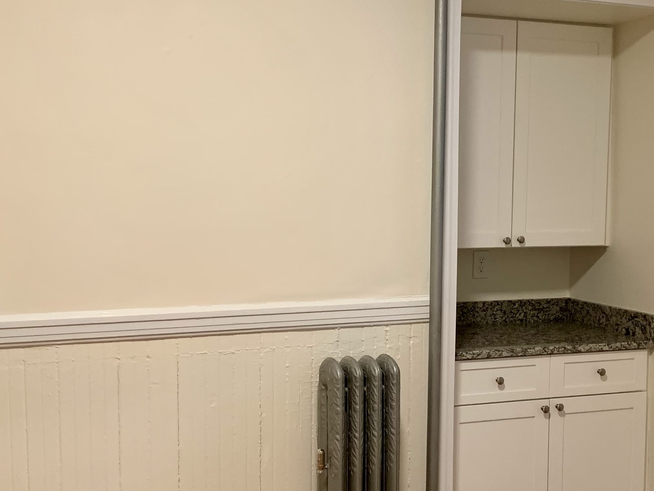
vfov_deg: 28.0
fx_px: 982
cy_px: 278
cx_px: 425
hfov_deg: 36.5
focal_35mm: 52
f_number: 1.8
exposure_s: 1/60
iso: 160
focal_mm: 4.25
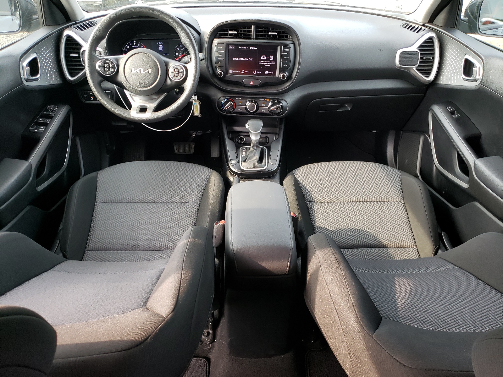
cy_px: 188
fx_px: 378
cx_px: 252
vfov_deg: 53.1
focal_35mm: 26
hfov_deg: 67.3
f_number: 1.5
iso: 69
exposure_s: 1/120
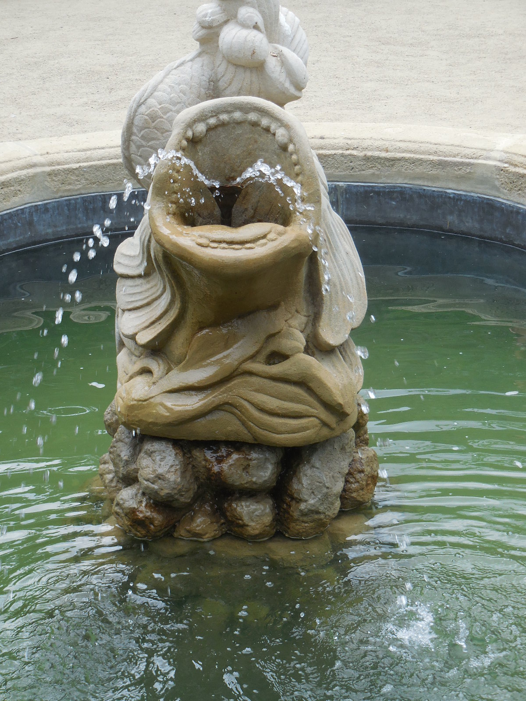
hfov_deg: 21.0
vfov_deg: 27.8
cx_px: 263
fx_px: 1418
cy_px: 350
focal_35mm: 70
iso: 125
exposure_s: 1/320
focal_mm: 12.6
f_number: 4.7
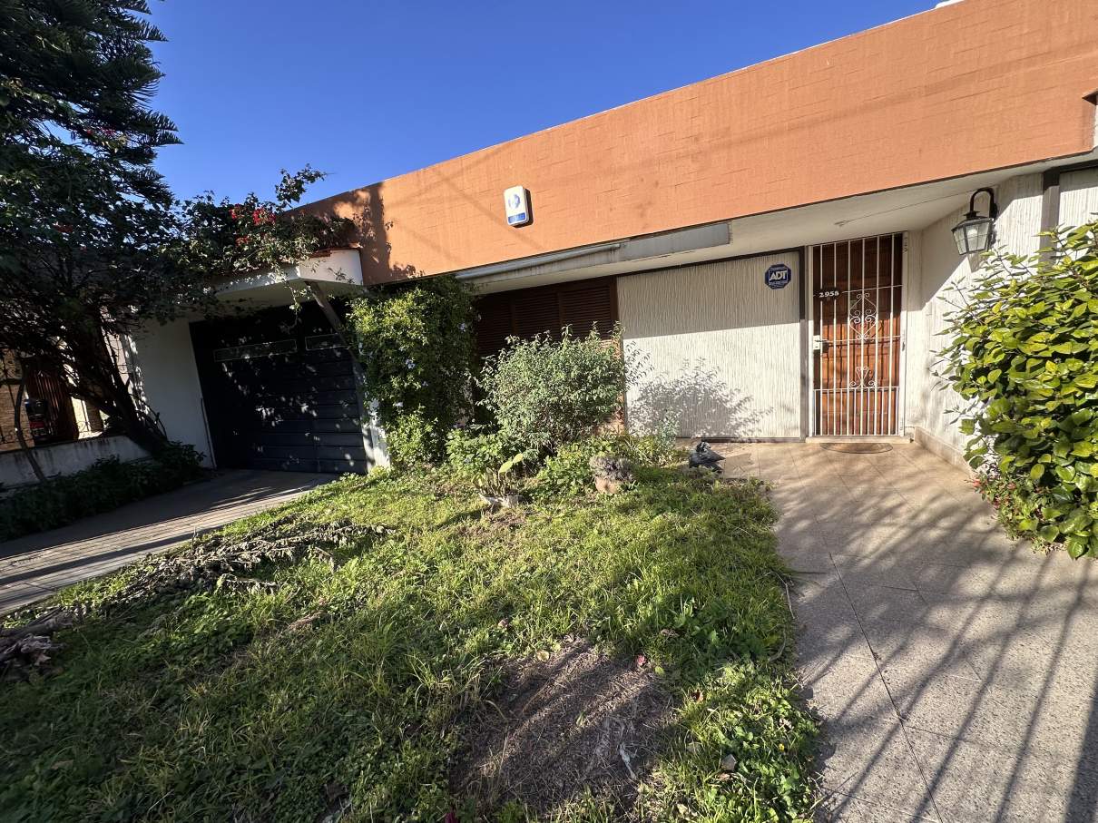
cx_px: 549
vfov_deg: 85.7
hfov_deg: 102.1
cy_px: 412
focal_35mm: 14
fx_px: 444
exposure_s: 1/703
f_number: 2.2
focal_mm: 2.22
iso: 40
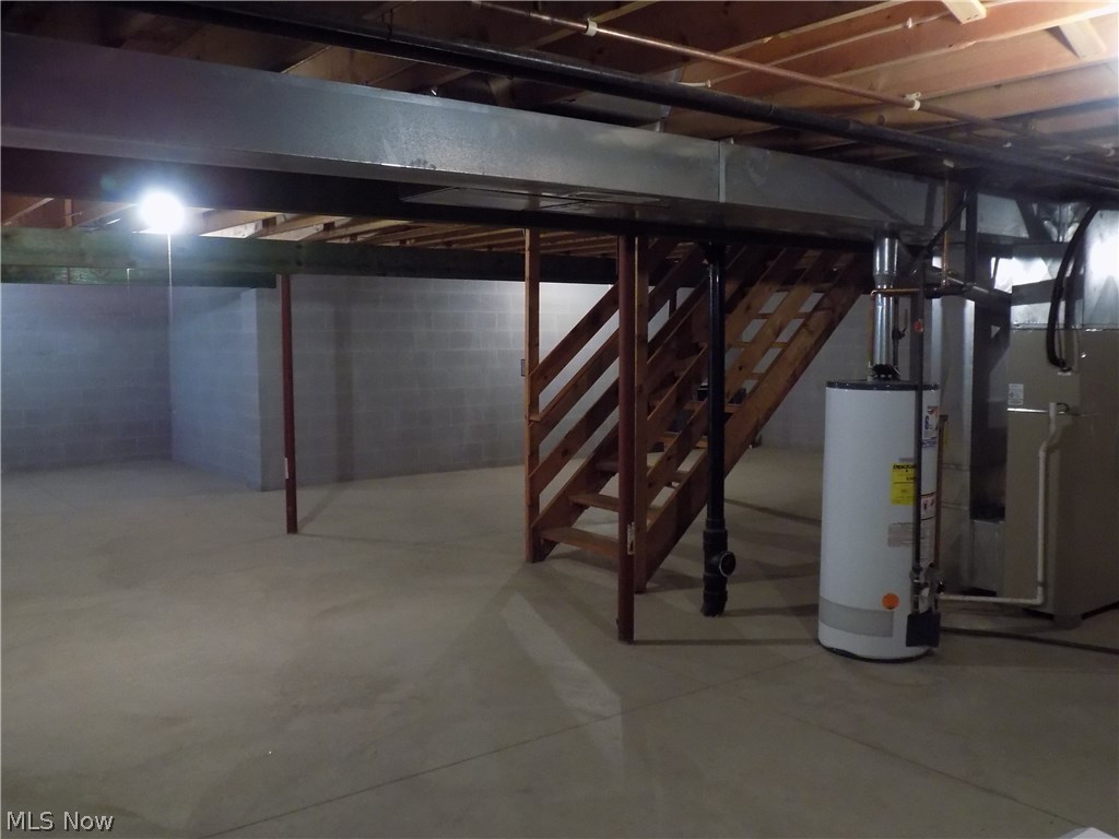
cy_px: 420
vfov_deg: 46.8
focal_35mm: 30
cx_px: 560
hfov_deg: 60.0
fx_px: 970
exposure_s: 1/10
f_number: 3.3
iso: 400
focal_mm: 5.3
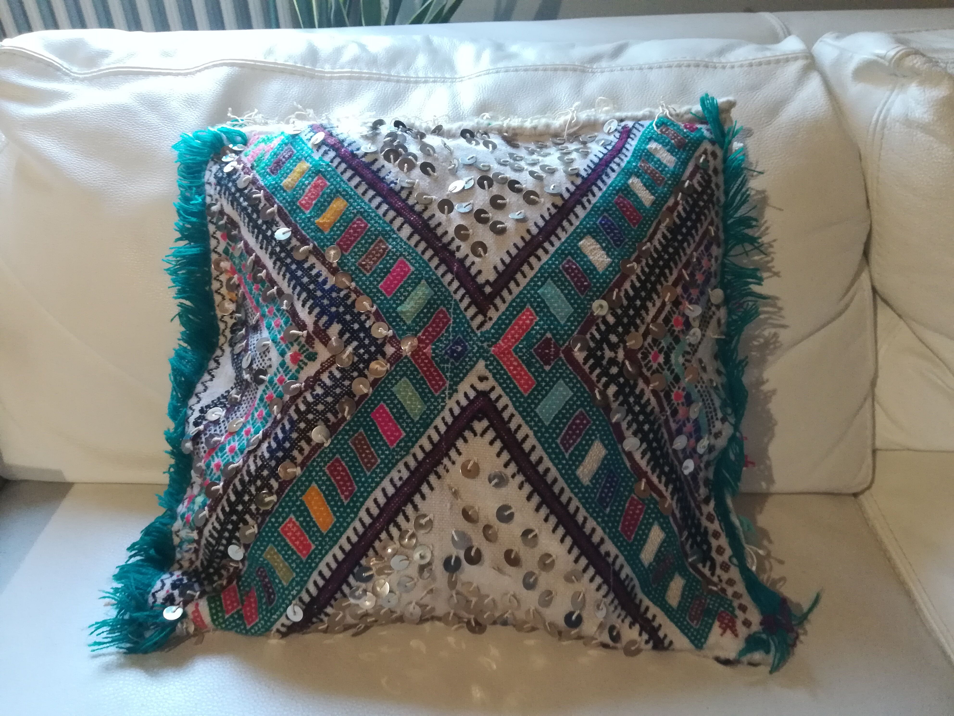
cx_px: 477
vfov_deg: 53.1
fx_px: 717
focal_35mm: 26
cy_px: 358
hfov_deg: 67.3
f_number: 2.2
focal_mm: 3.83
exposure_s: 1/25
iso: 400
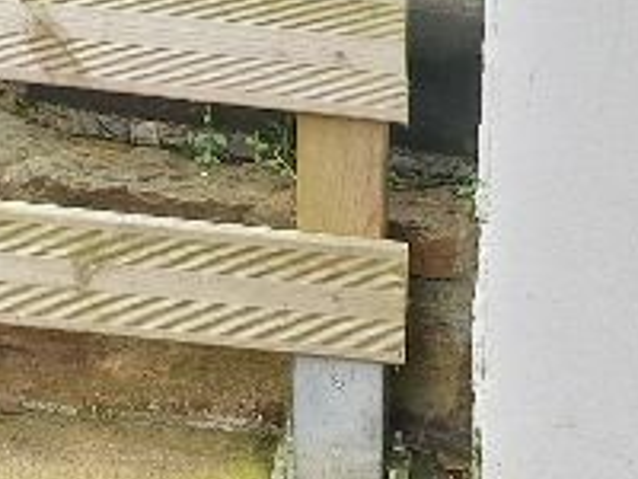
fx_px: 2709
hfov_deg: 13.1
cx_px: 782
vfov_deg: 8.4
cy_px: 1453
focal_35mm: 147
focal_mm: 6.4
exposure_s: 1/180
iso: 80
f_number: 1.8
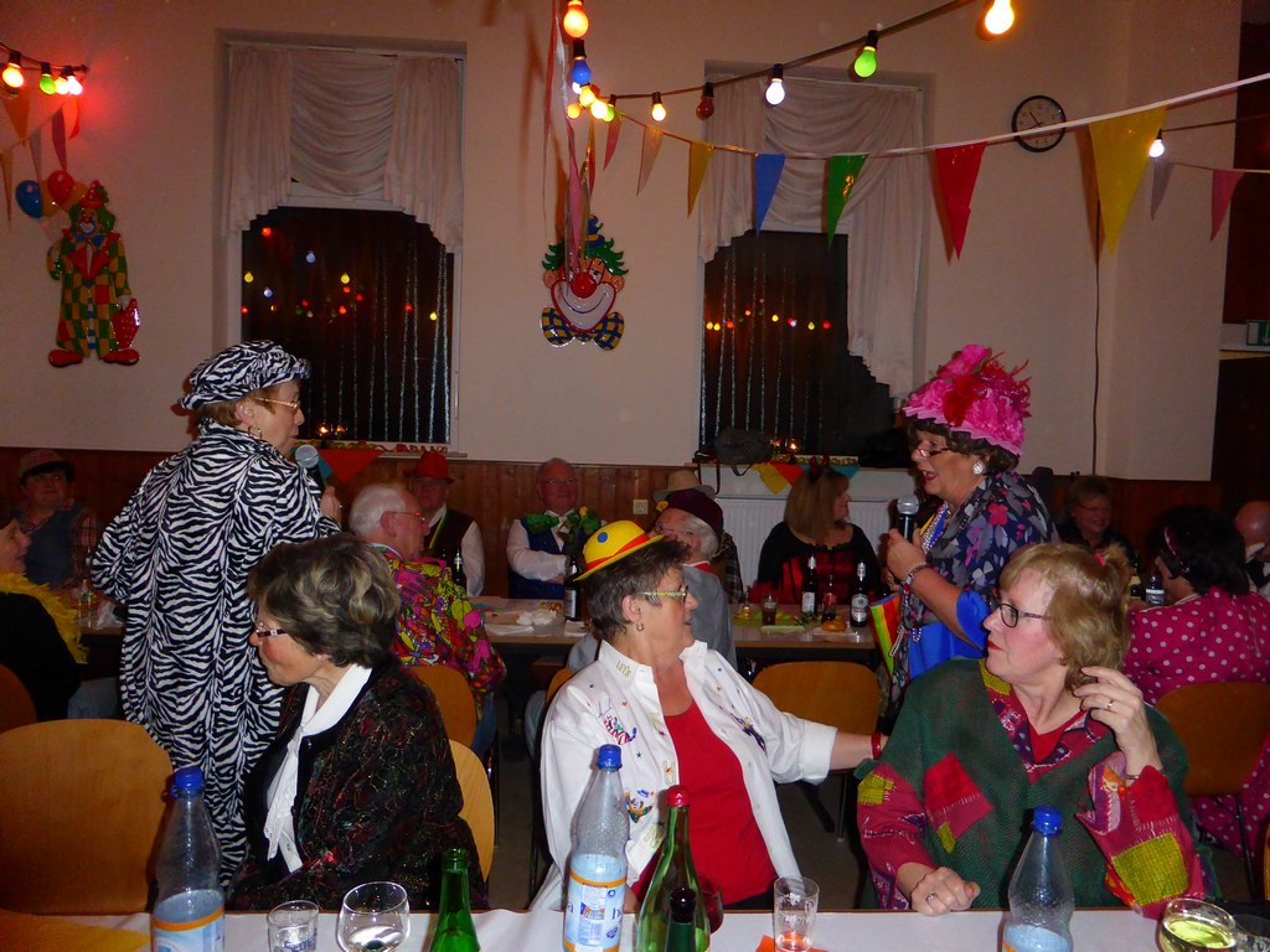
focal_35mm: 24
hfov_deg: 71.6
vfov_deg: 56.8
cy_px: 476
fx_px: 881
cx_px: 635
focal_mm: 4.3
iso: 500
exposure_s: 1/60
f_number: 3.3
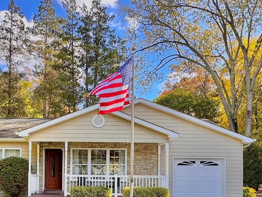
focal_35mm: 36
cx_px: 95
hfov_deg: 50.7
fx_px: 272
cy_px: 171
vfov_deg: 37.5
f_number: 2.2
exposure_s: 1/385
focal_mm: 2.22
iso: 40
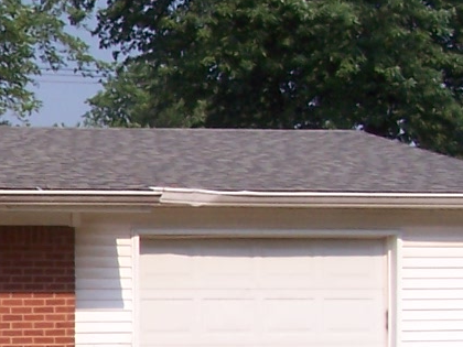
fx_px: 2006
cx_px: -333
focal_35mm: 150
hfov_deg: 12.2
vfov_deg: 9.8
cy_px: 364
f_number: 5.6
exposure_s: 1/350
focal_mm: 6.3
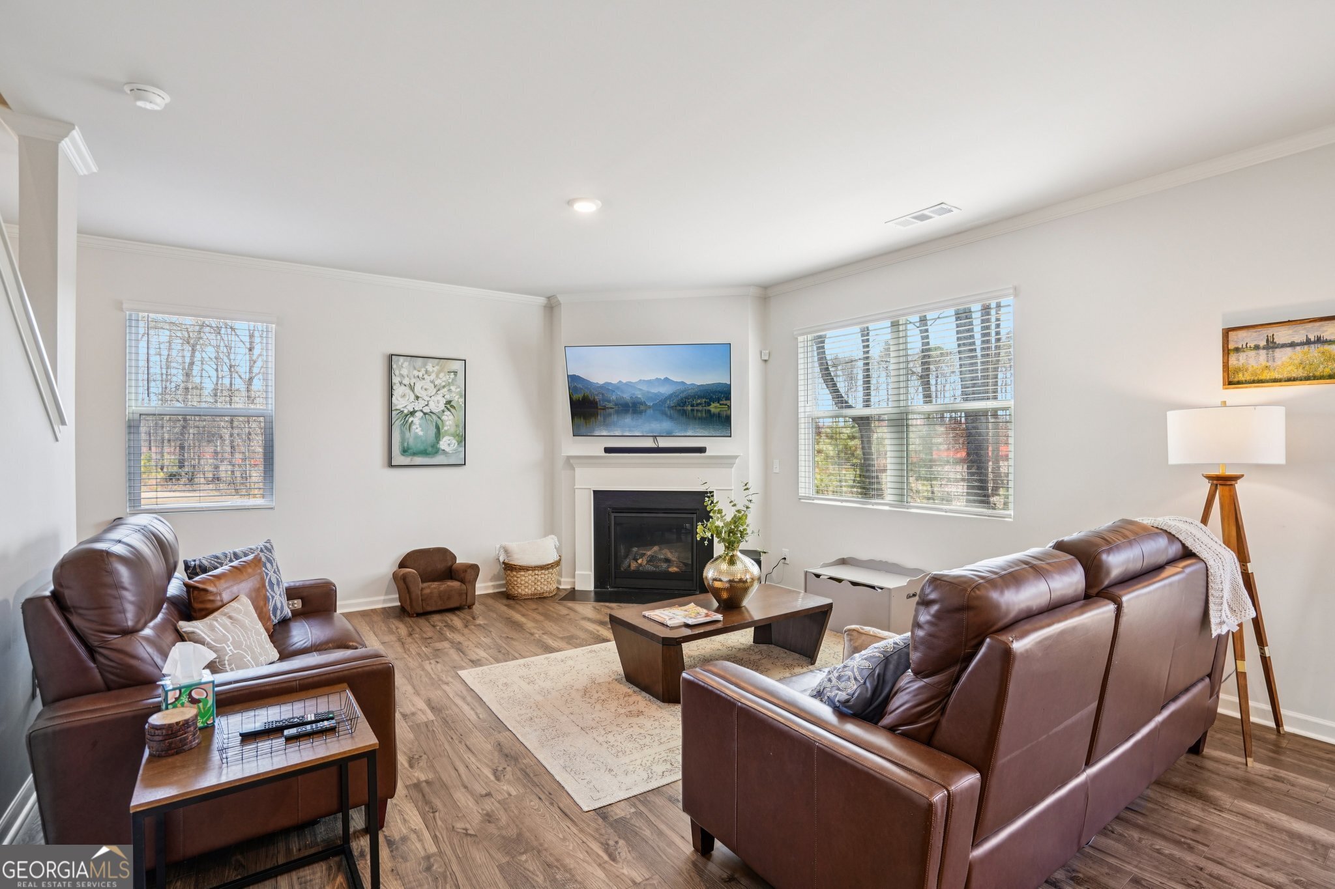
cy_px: 444
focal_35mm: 16
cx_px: 668
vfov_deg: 73.7
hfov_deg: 96.7
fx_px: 593
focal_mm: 16
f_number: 8
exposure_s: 1/6
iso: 400
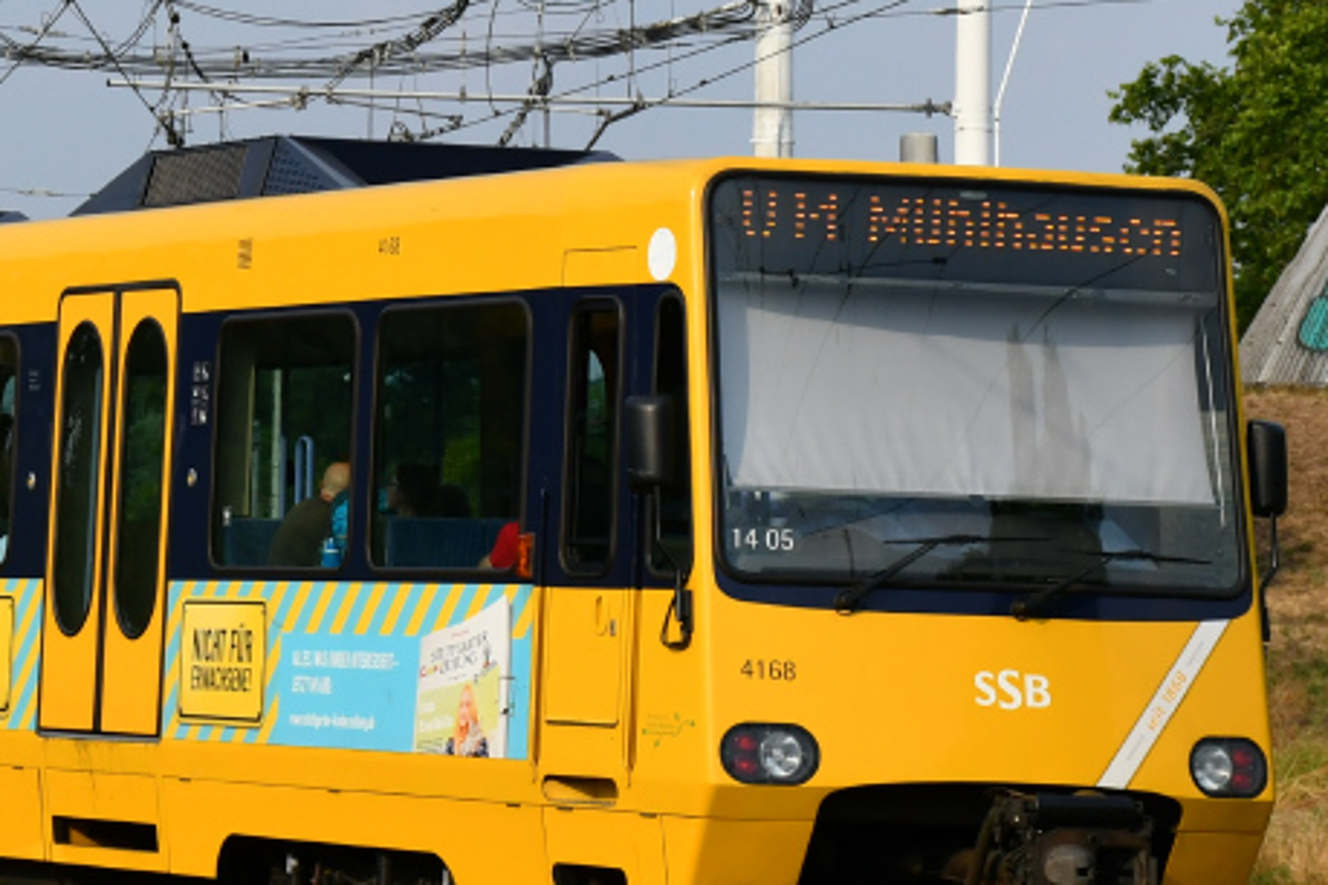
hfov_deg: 10.0
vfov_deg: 6.7
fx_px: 7525
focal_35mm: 204
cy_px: 75
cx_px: -23
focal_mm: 52
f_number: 7.1
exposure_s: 1/1600
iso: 400
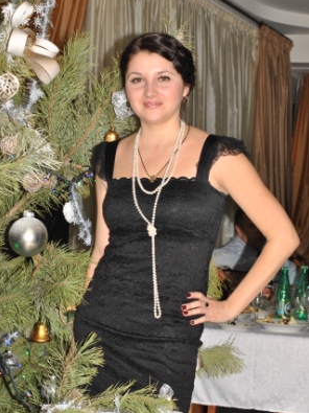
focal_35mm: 82
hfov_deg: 18.0
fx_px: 976
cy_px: 205
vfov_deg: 23.8
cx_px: 154
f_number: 6.3
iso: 400
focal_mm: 50
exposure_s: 1/200
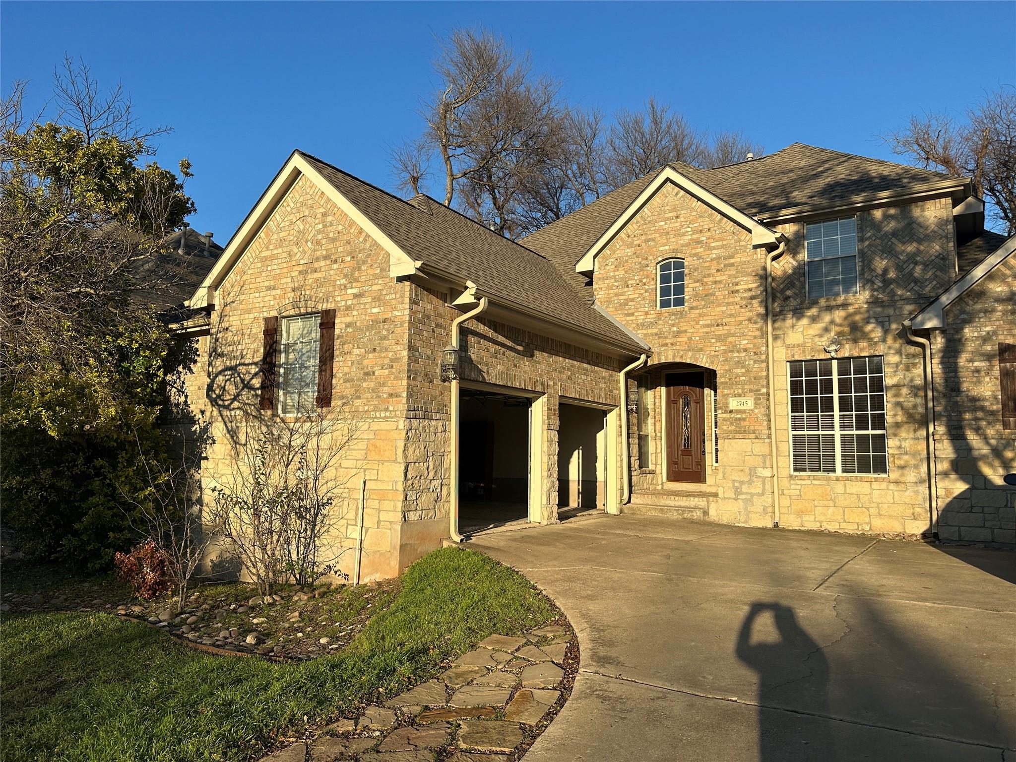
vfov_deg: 56.8
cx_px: 508
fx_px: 704
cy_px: 381
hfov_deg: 71.6
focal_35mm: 24
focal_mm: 6.86
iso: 80
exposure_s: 1/4184
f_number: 1.78
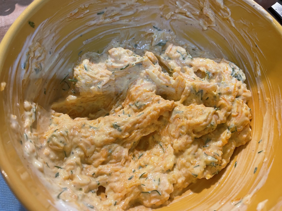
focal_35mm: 26
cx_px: 141
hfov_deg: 67.3
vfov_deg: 53.1
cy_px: 106
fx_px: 212
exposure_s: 1/50
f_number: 1.6
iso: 100
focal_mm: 4.2
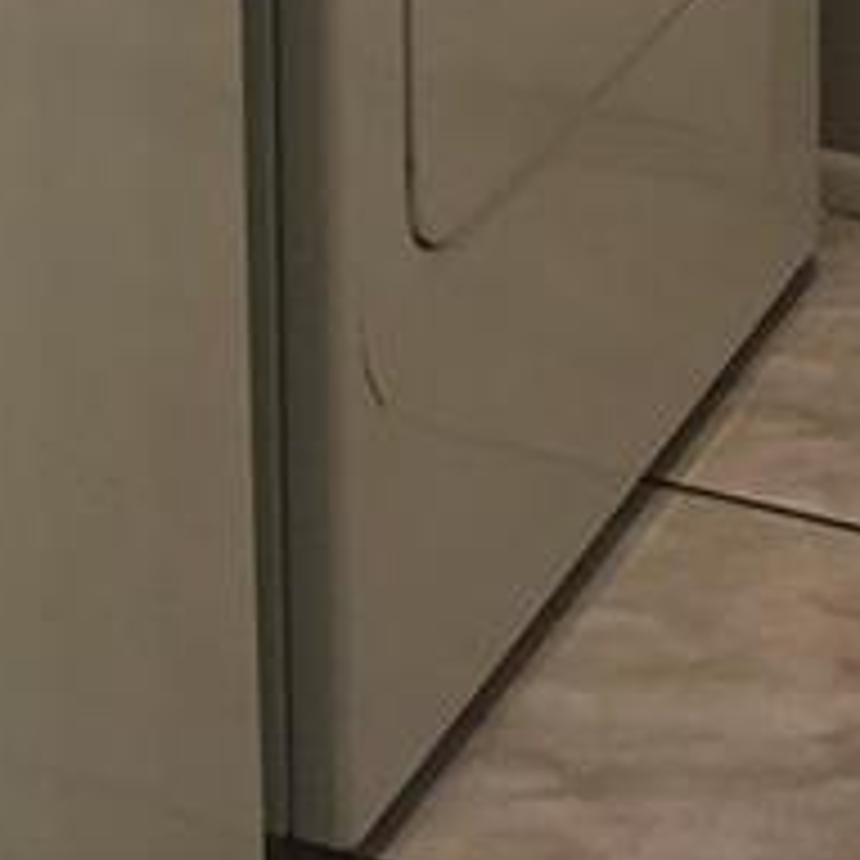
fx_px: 2895
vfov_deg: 14.2
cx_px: 833
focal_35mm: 103
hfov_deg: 16.6
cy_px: -855
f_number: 2.2
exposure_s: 1/30
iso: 100
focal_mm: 4.15
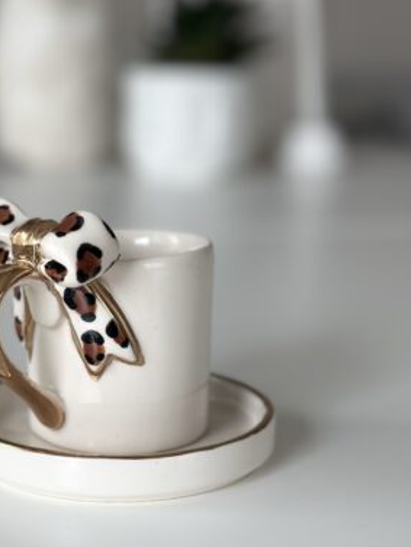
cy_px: 239
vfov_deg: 26.6
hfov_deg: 20.1
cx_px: 123
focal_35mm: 73
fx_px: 1155
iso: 64
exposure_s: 1/125
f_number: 1.78
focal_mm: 6.86
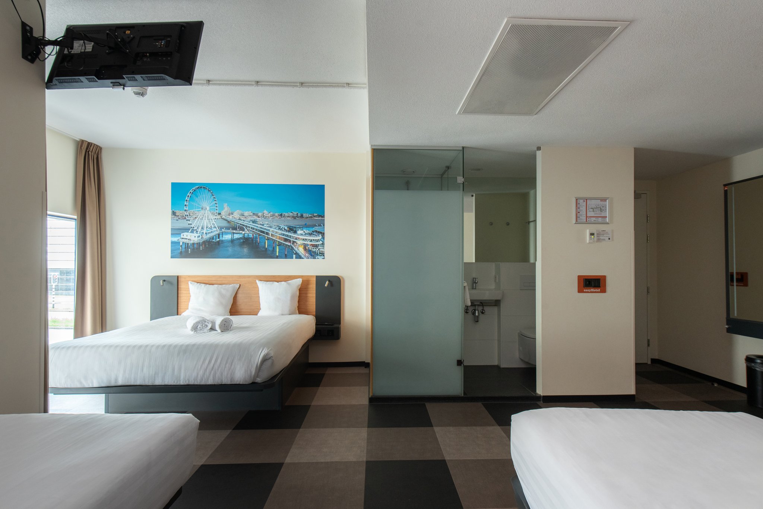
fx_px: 382
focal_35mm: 18
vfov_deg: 67.4
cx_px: 382
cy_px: 254
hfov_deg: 90.0
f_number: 10
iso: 800
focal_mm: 18
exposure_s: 1/3
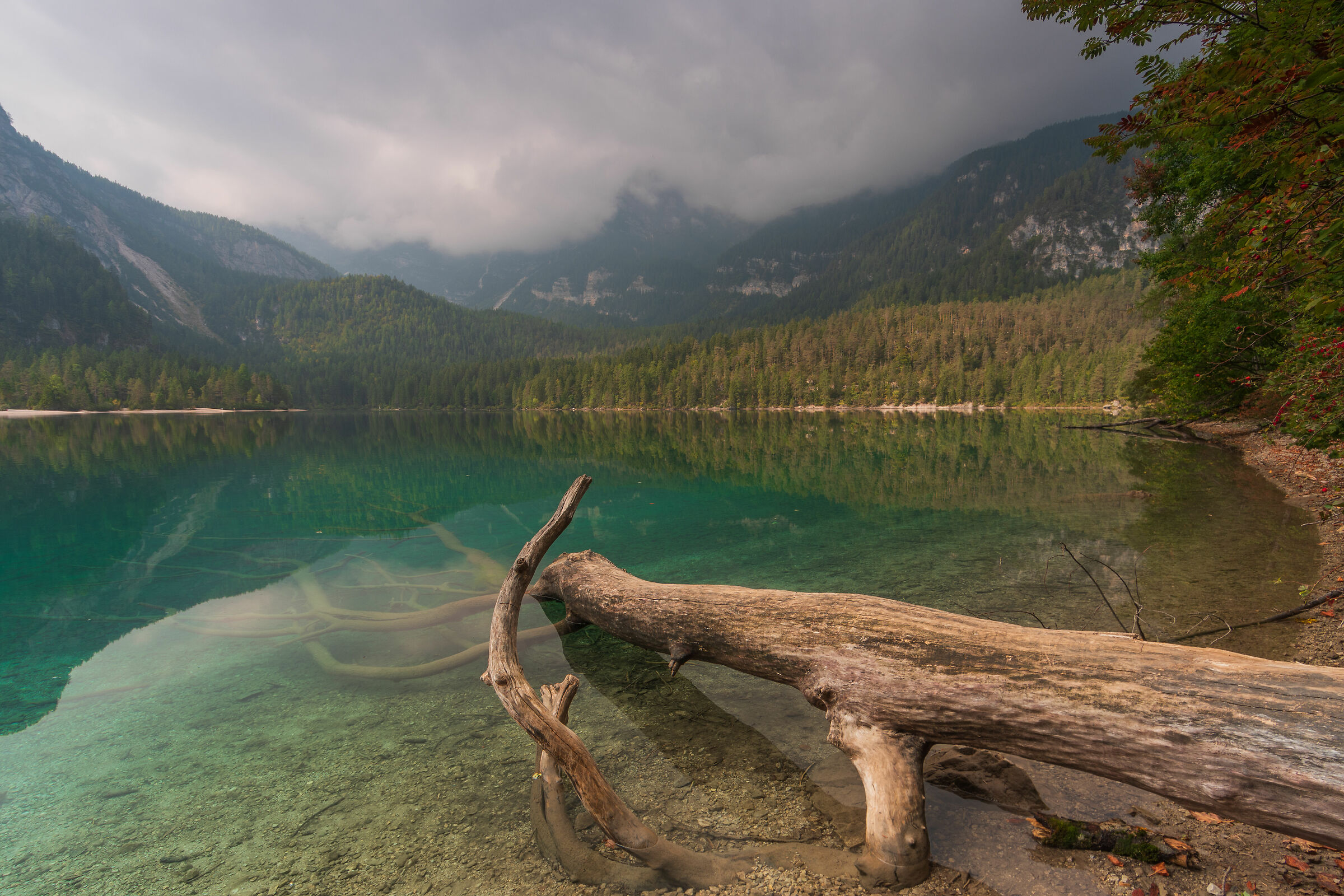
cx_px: 672
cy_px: 448
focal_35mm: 18
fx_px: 672
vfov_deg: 67.4
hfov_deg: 90.0
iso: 100
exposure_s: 1/10
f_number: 11
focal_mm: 12
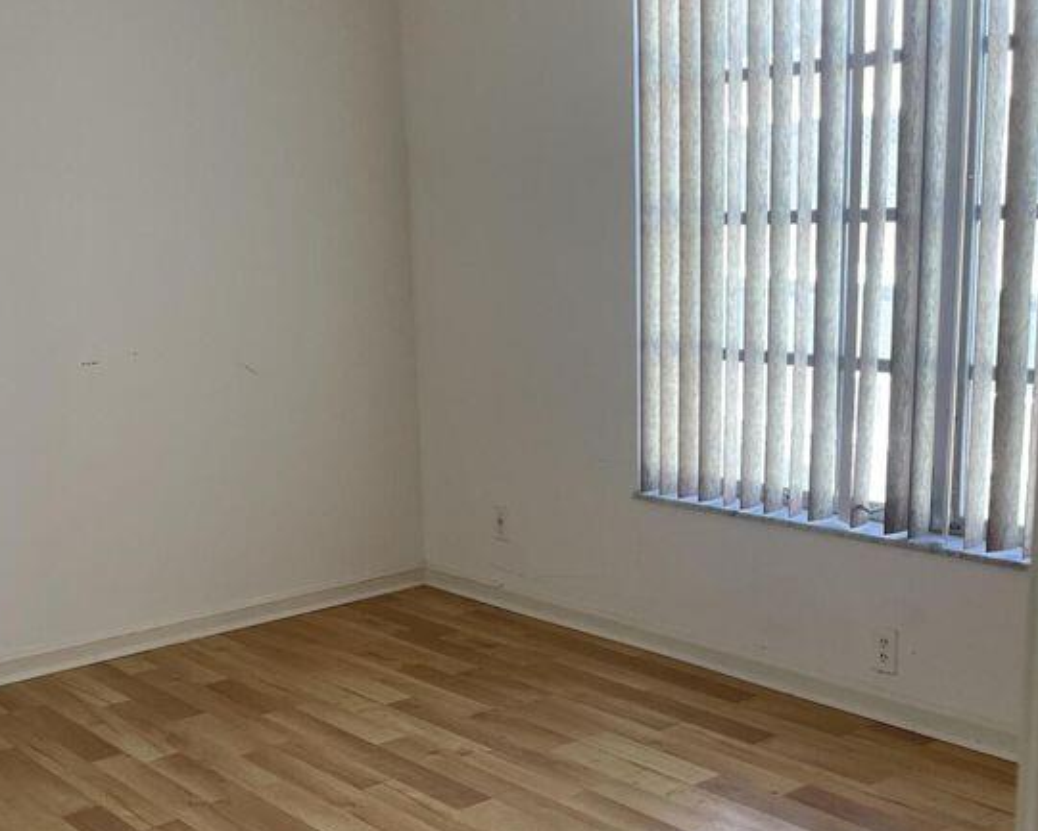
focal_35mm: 48
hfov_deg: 38.7
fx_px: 1475
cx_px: 430
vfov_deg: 31.3
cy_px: 516
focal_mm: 4.2
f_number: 1.6
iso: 64
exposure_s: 1/121
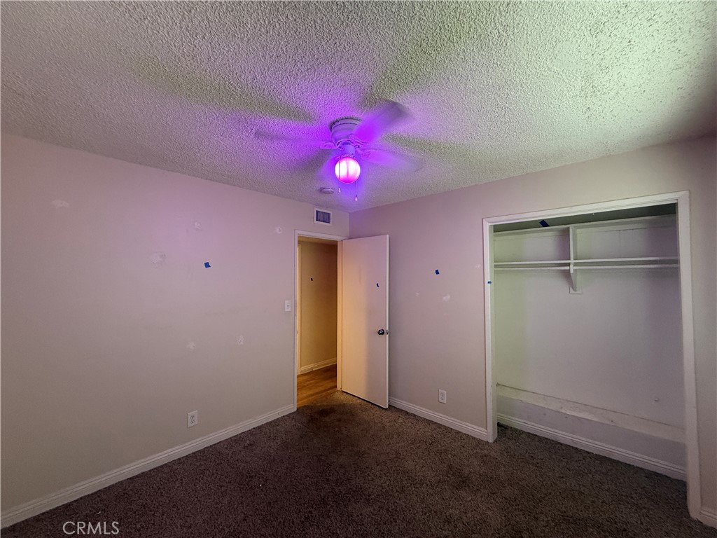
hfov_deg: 102.1
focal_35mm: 14
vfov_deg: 85.7
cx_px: 358
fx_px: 290
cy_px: 269
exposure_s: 1/60
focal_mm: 2.22
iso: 400
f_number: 2.2
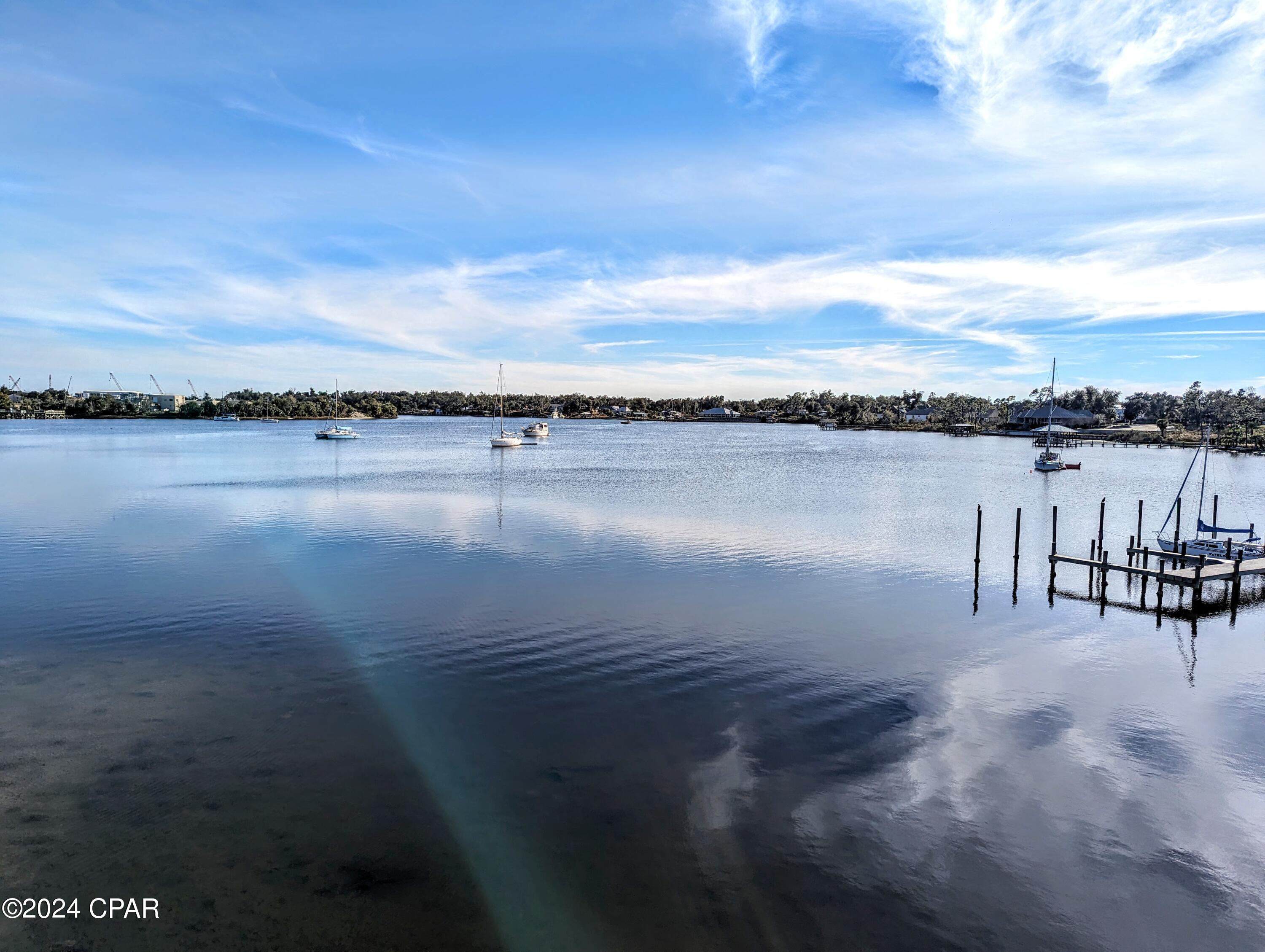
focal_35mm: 24
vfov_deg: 56.9
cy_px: 476
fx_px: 878
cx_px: 632
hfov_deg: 71.5
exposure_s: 1/3906
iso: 45
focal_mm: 6.81
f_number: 1.85
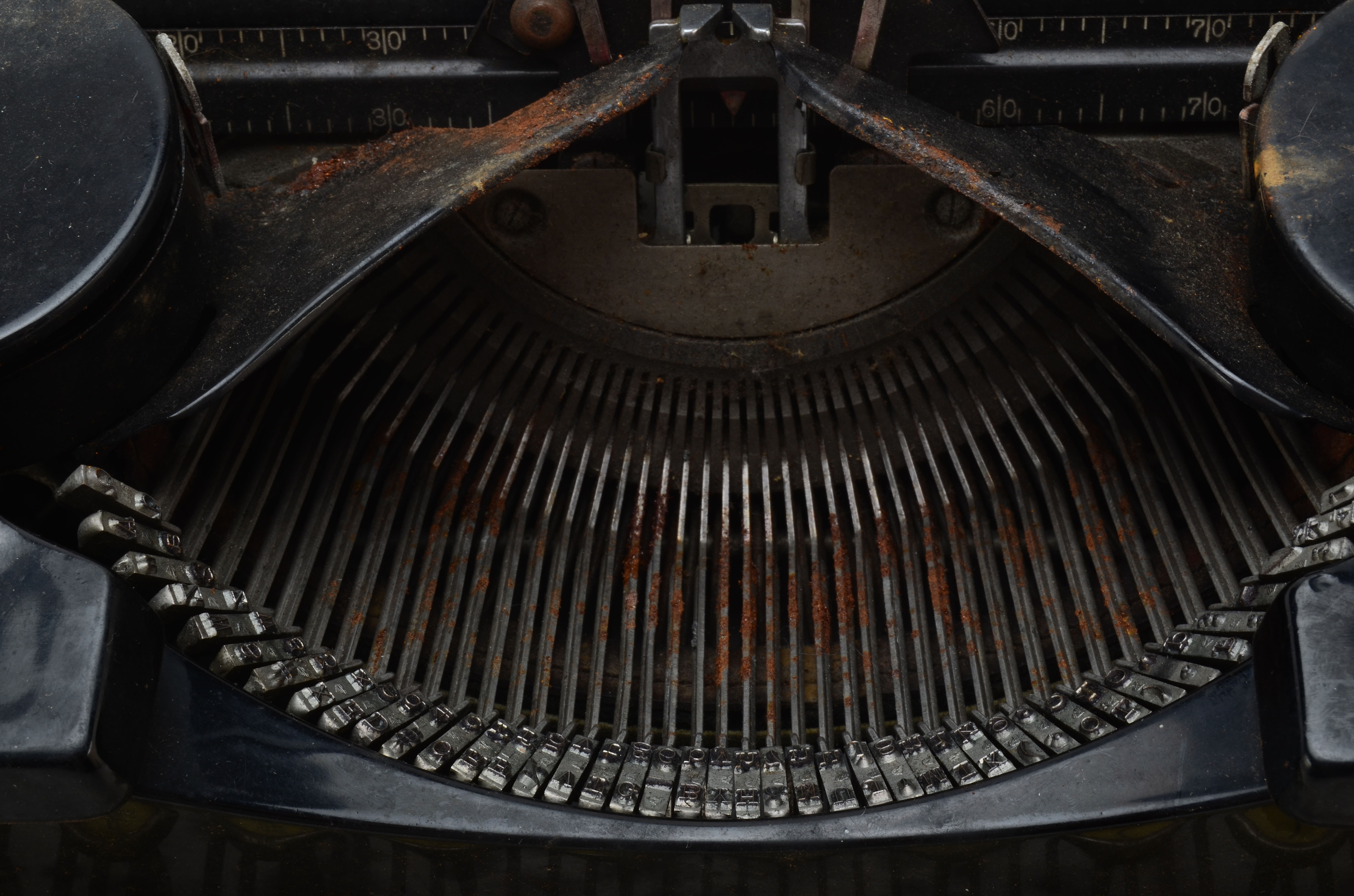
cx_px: 677
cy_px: 448
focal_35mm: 82
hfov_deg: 24.7
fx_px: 3096
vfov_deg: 16.5
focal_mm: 55
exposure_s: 1/160
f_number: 20
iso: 100
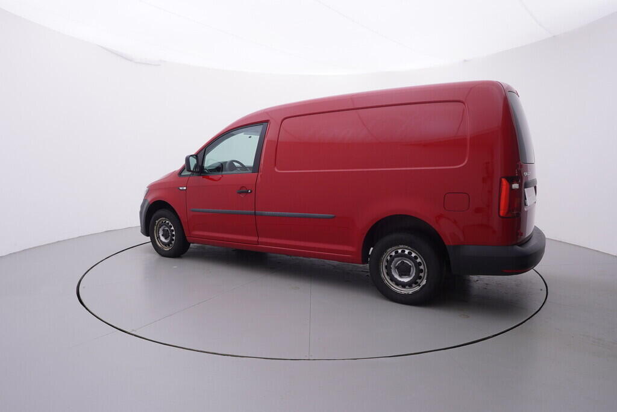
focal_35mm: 22
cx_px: 308
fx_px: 386
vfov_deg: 56.2
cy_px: 206
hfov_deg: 77.3
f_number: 5
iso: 200
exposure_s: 1/80
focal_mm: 15
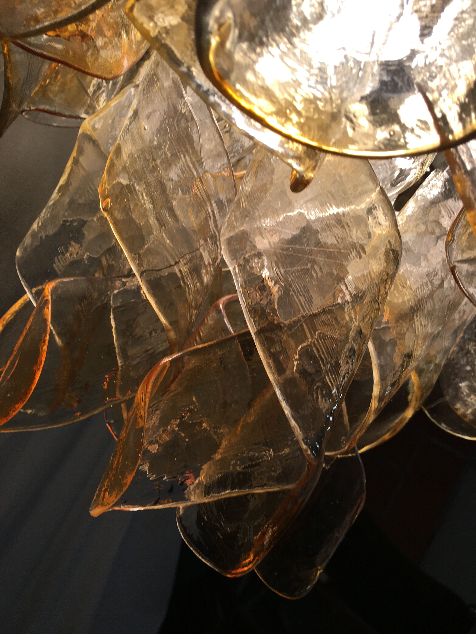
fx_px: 532
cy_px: 317
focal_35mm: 29
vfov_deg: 61.7
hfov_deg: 48.2
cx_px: 238
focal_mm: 4.15
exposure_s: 1/171
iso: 25
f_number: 2.2
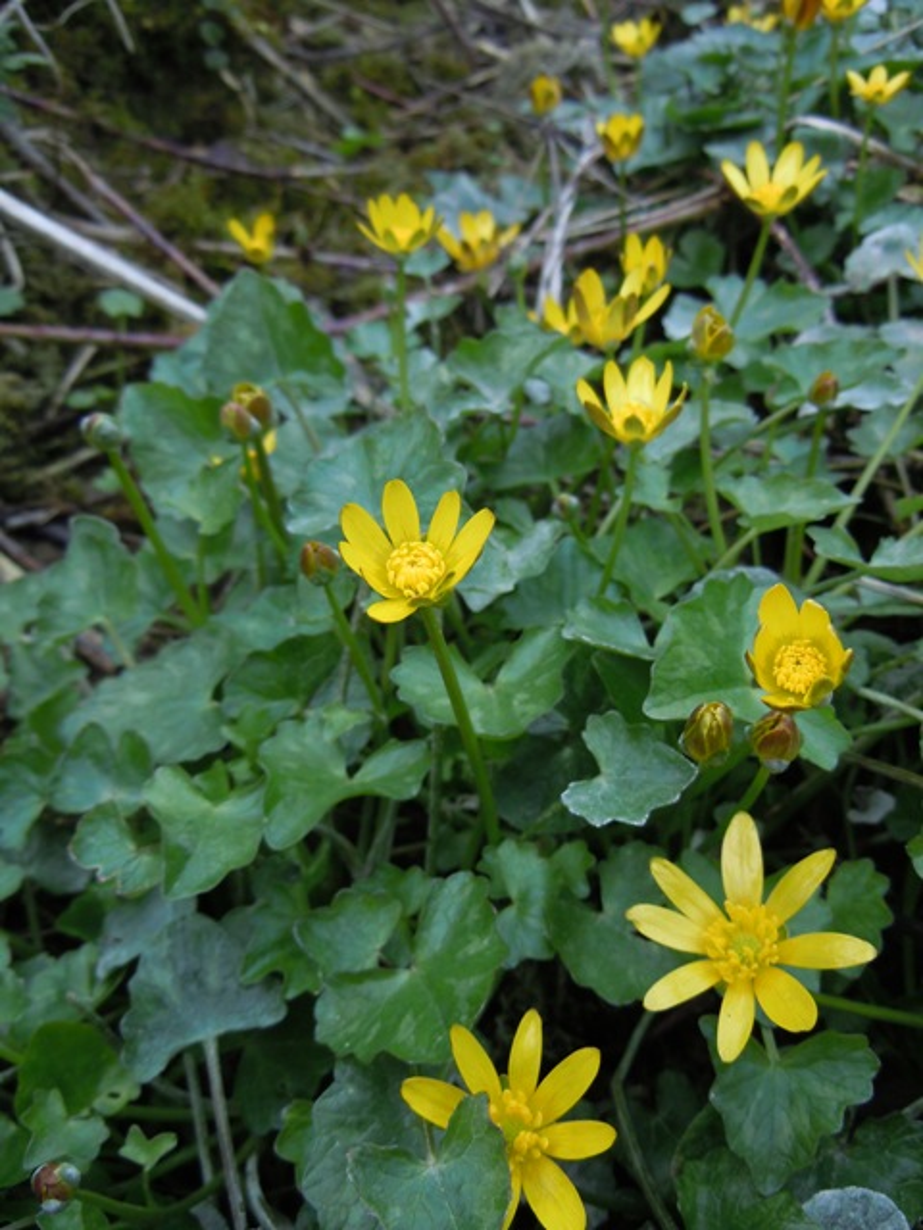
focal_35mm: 30
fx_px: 1067
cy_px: 615
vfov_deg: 60.0
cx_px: 462
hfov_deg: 46.8
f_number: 3.5
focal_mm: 5.4
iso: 100
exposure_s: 1/160
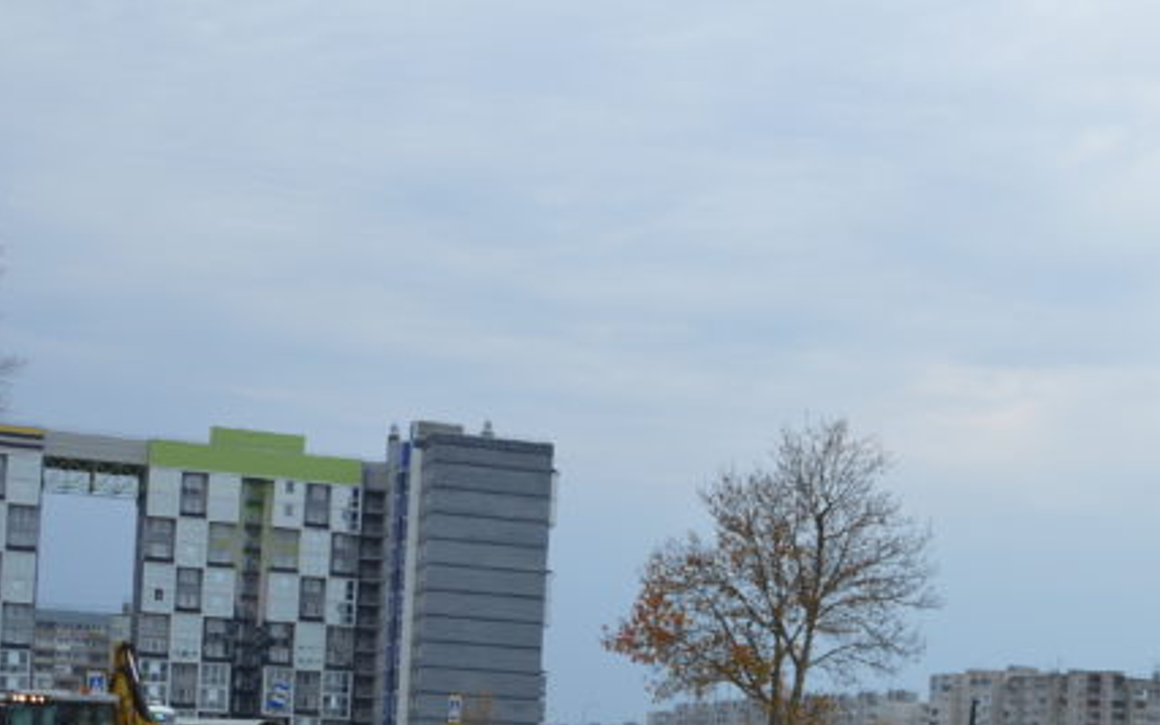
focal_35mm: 66
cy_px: 789
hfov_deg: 29.8
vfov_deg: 19.0
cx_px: 1035
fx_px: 2087
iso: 100
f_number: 6.3
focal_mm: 18
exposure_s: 1/160
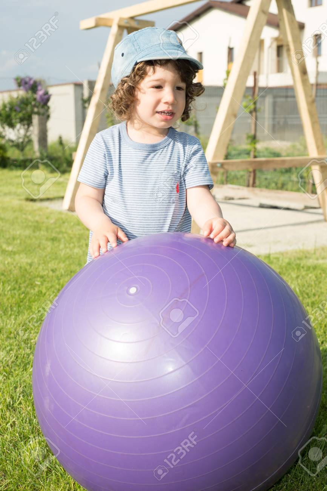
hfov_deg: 27.0
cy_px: 246
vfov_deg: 39.6
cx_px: 164
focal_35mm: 50
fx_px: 681
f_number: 8
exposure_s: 1/250
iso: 100
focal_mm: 50
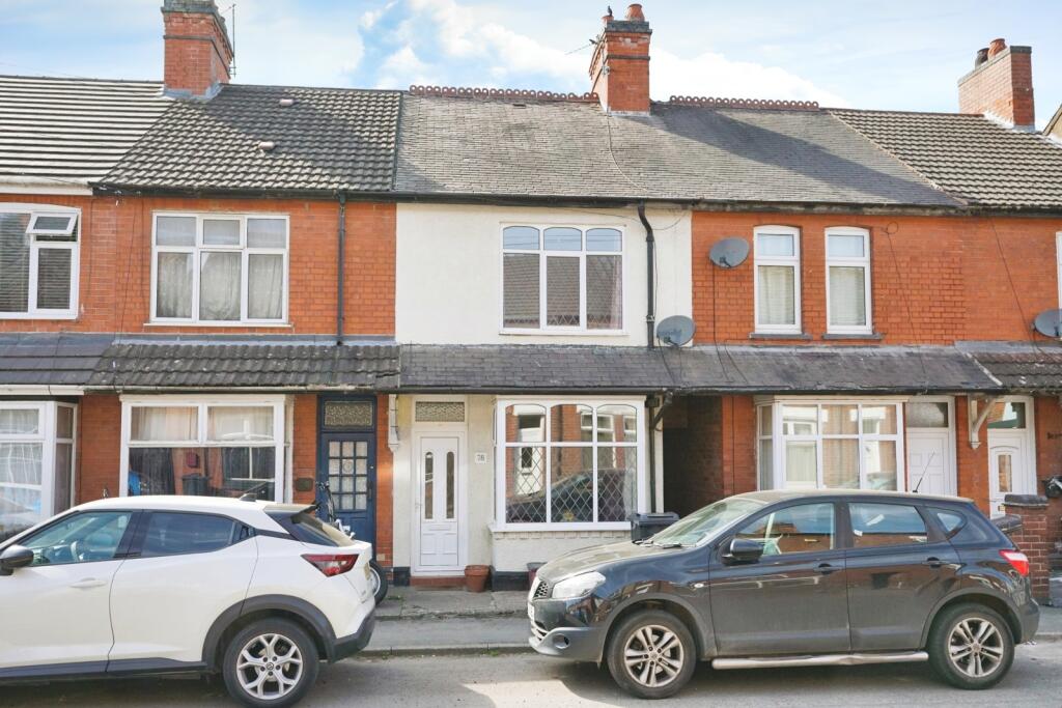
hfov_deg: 63.7
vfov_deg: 45.0
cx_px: 531
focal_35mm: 29
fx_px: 856
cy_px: 354
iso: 2000
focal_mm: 29
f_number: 7.1
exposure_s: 1/1600
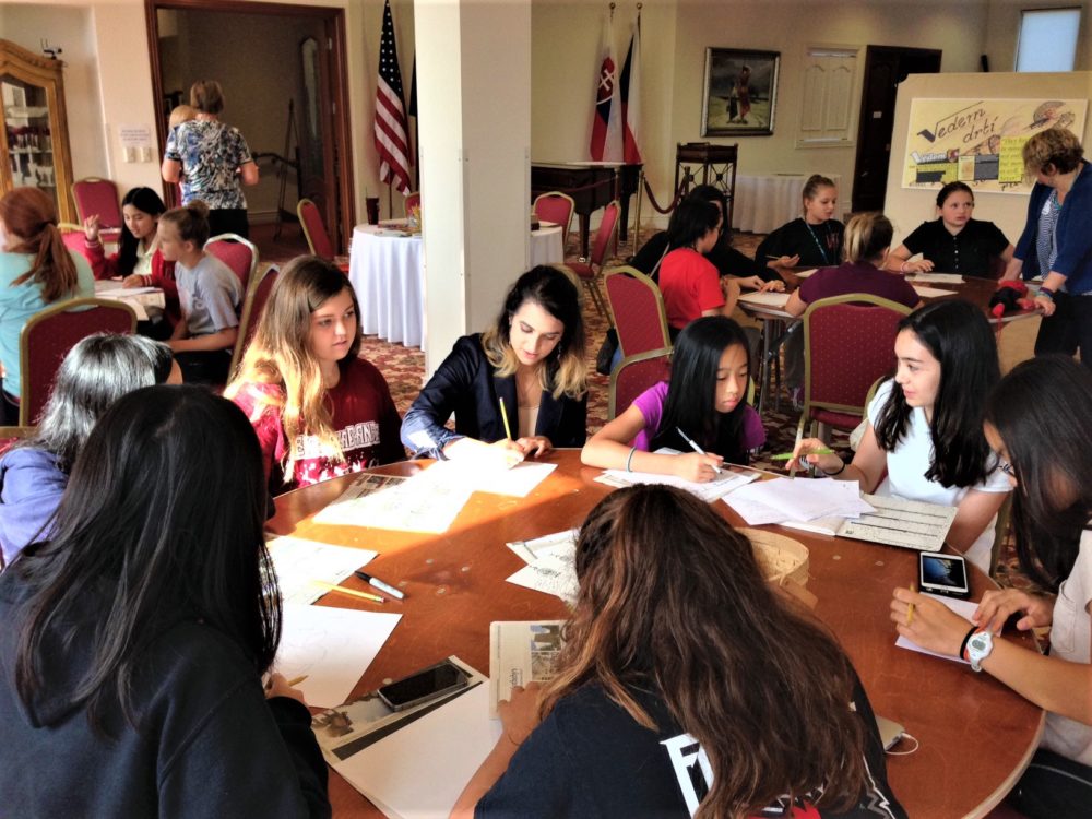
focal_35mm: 33
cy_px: 410
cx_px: 546
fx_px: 1041
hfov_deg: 55.4
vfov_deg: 42.9
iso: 80
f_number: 2.4
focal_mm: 4.12
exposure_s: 1/120
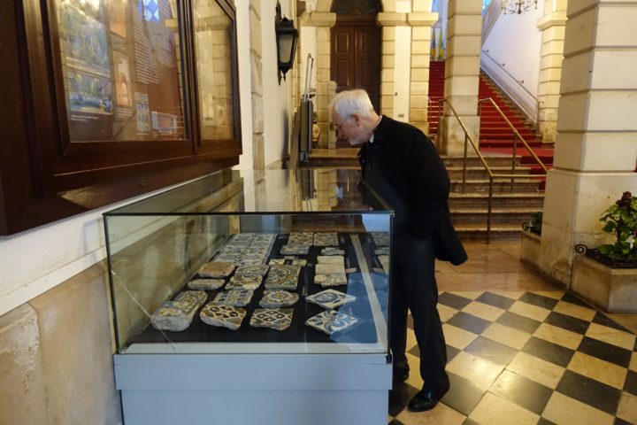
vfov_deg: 53.1
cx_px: 318
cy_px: 212
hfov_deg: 73.7
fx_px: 425
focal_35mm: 24
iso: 2000
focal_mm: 8.8
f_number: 2.8
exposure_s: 1/50
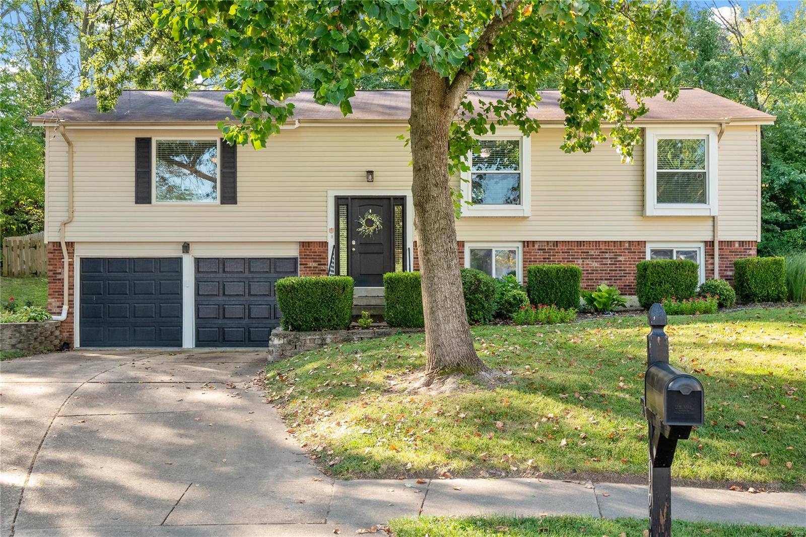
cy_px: 268
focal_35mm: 36
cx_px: 403
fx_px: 806
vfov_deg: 36.9
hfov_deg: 53.1
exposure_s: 1/100
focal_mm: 18
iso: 400
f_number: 6.3
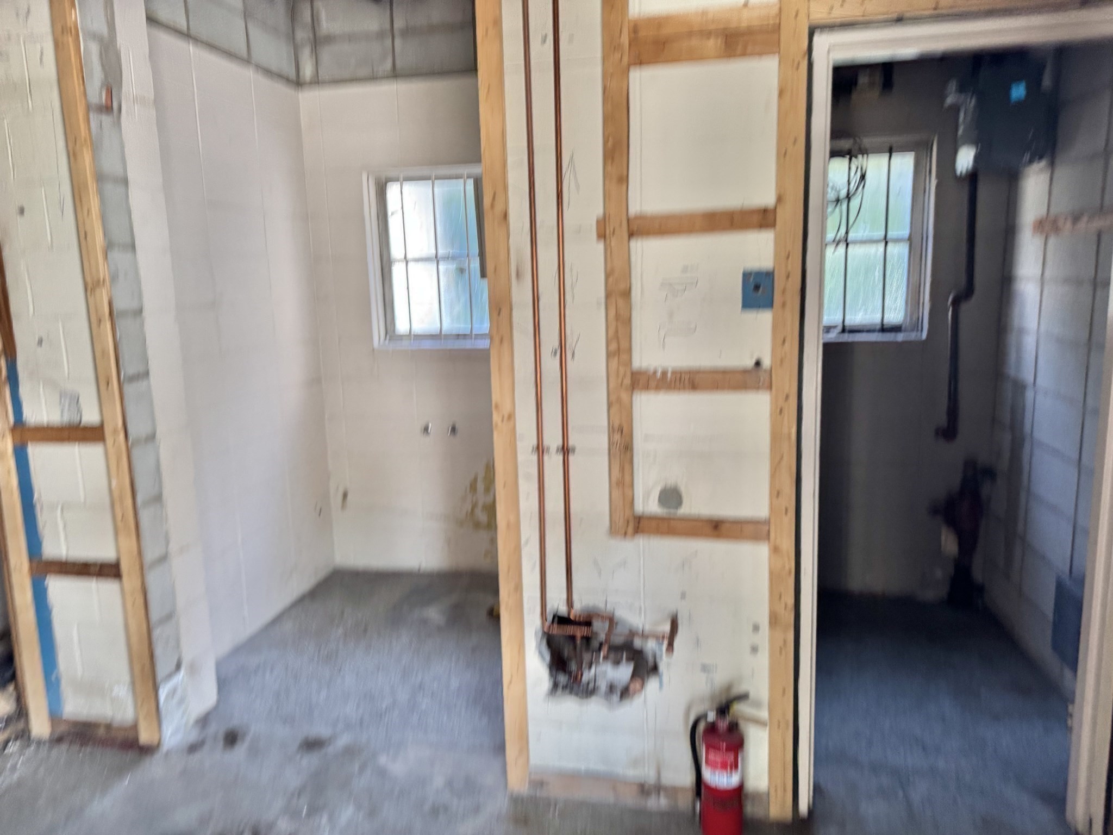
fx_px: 772
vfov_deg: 56.8
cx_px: 556
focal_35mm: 24
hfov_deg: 71.6
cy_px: 418
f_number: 1.78
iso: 200
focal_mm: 6.76
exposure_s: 1/84
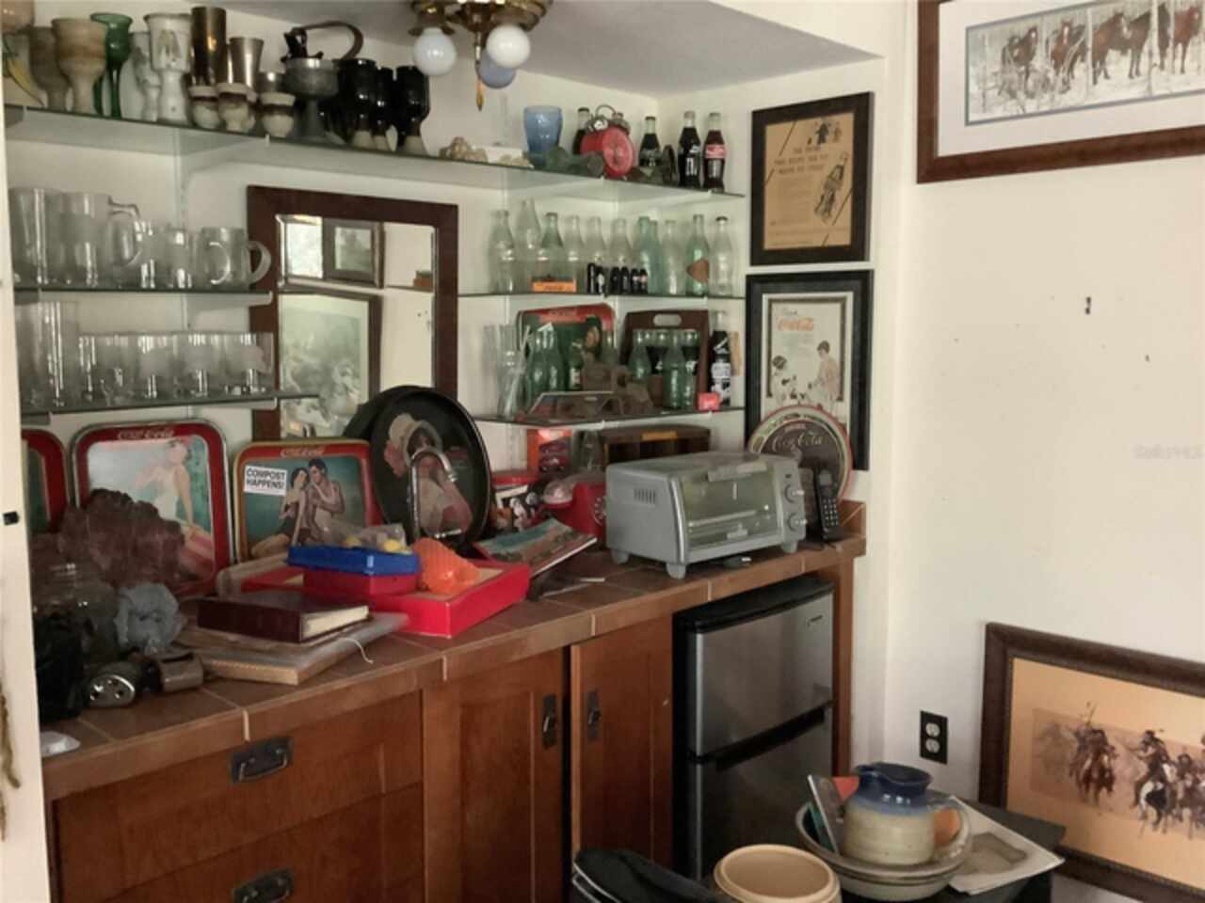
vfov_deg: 45.4
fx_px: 1079
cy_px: 452
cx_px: 602
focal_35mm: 31
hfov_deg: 58.4
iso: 640
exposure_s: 1/20
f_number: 2.4
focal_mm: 3.3
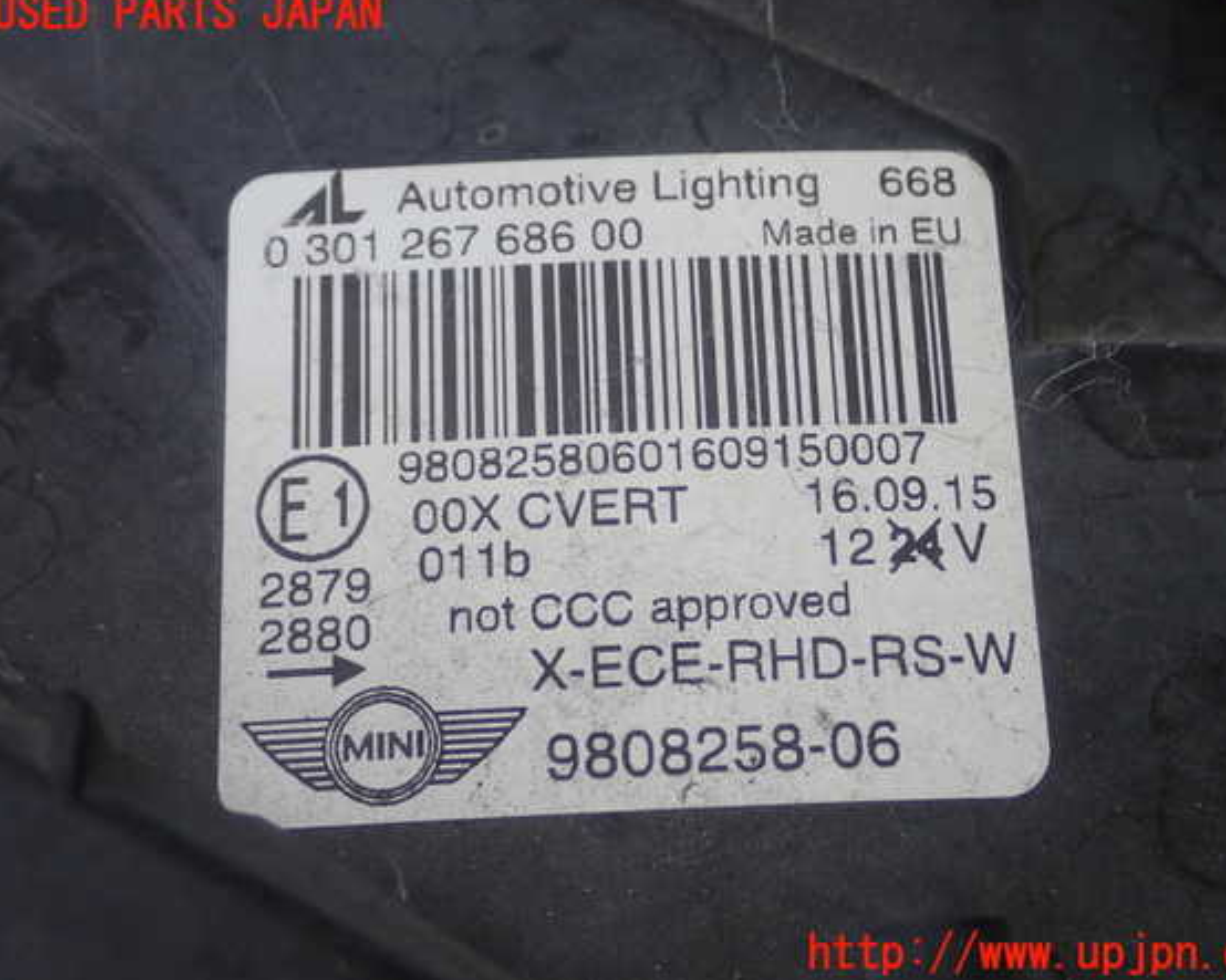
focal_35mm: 56
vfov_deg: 27.1
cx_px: 644
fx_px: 2032
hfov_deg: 33.6
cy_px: 484
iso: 200
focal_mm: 9.61
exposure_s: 1/100
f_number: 3.4
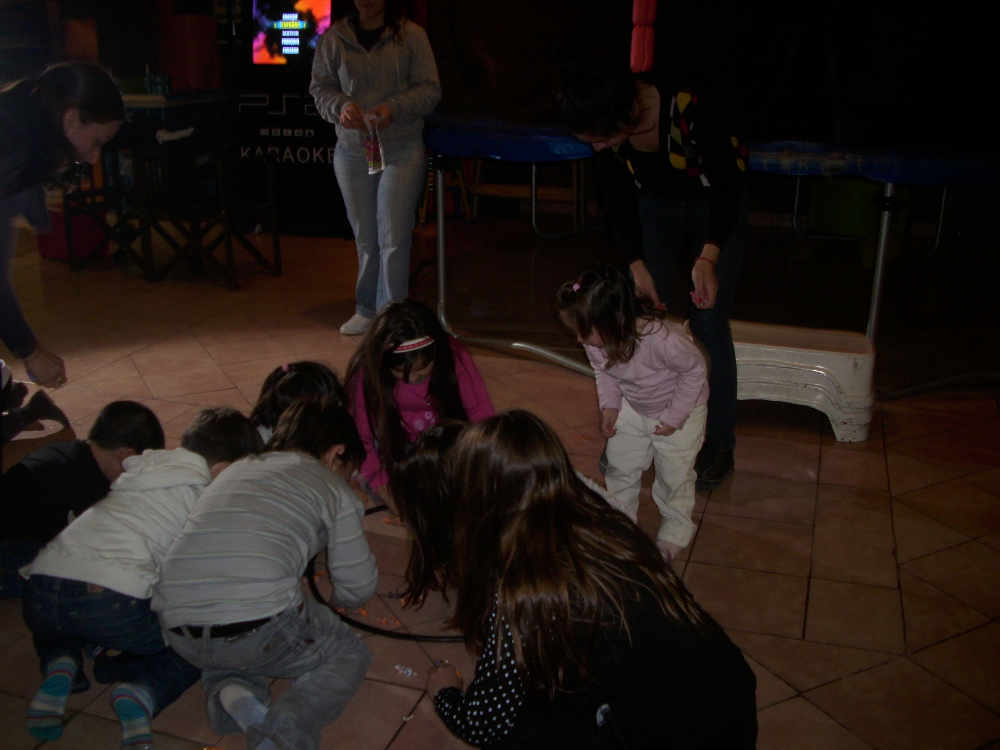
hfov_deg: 58.4
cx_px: 500
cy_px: 375
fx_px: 896
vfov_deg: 45.4
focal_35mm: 31
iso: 50
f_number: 2.8
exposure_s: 1/30
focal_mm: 6.2
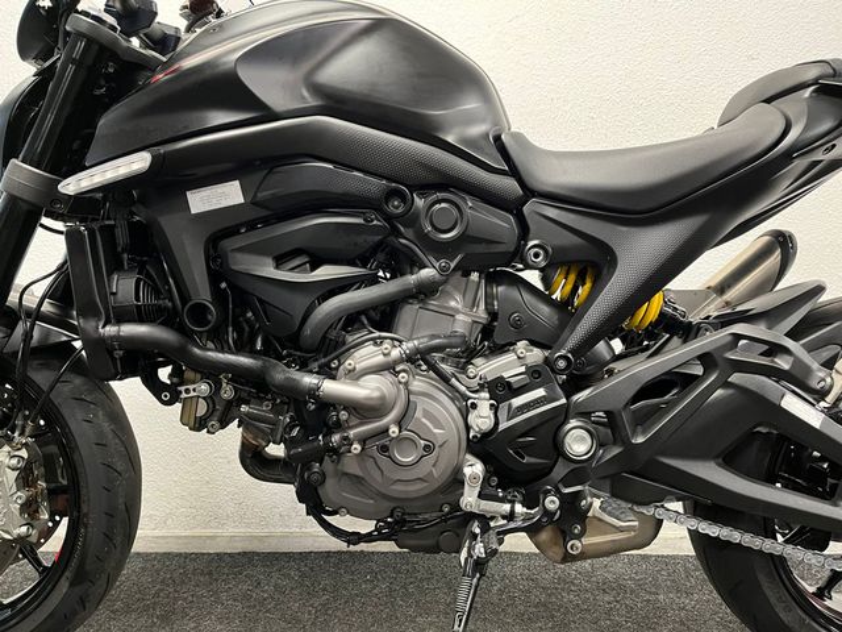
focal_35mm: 26
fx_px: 632
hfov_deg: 67.3
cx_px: 421
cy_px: 316
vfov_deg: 53.1
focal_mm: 5.1
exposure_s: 1/33
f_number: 1.6
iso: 400
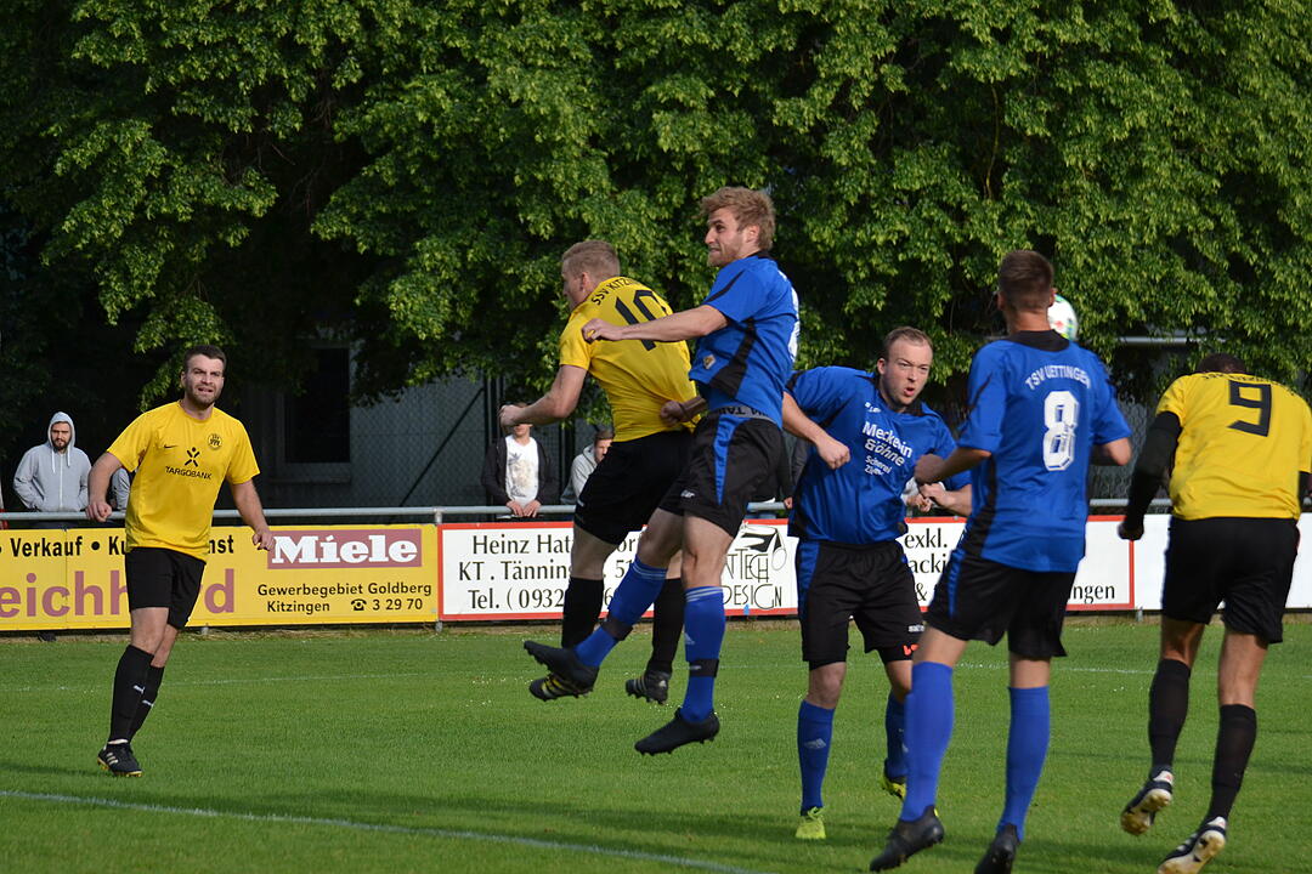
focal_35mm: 218
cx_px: 656
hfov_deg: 9.5
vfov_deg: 6.3
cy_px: 437
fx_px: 7926
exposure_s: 1/1000
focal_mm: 145
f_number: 4.8
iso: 400
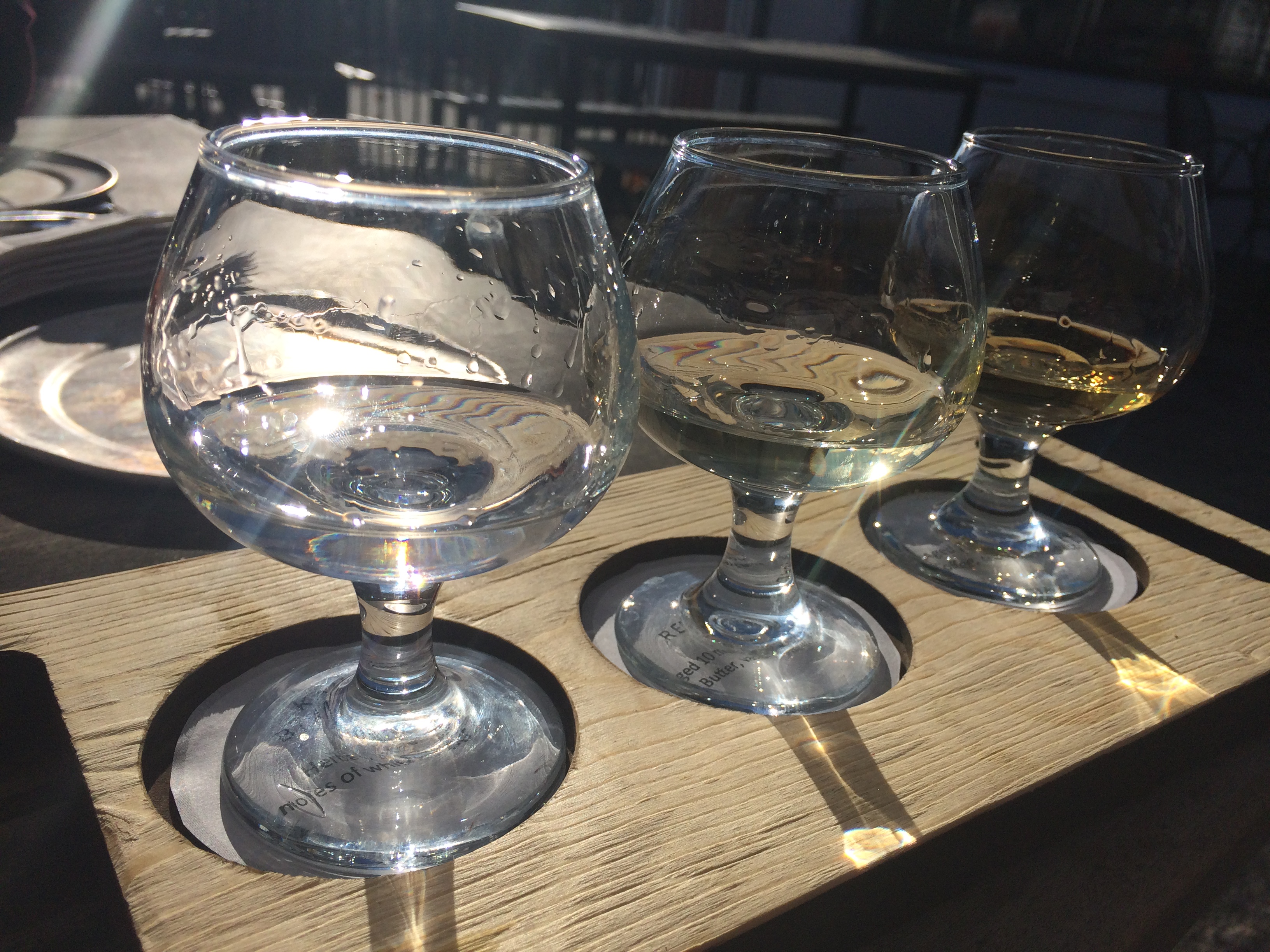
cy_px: 476
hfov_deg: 61.7
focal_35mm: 29
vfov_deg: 48.2
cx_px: 635
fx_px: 1064
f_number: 2.2
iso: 40
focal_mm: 4.15
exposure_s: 1/10309
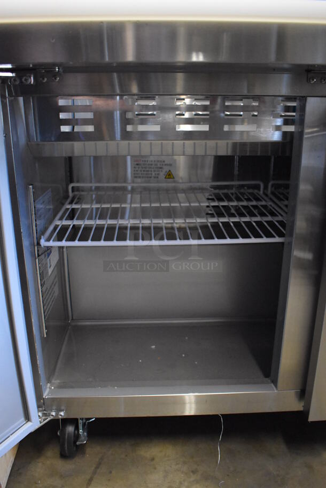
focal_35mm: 30
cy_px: 244
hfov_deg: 43.7
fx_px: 407
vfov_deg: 61.9
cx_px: 163
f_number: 3.8
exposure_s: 1/125
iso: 6400
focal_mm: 20
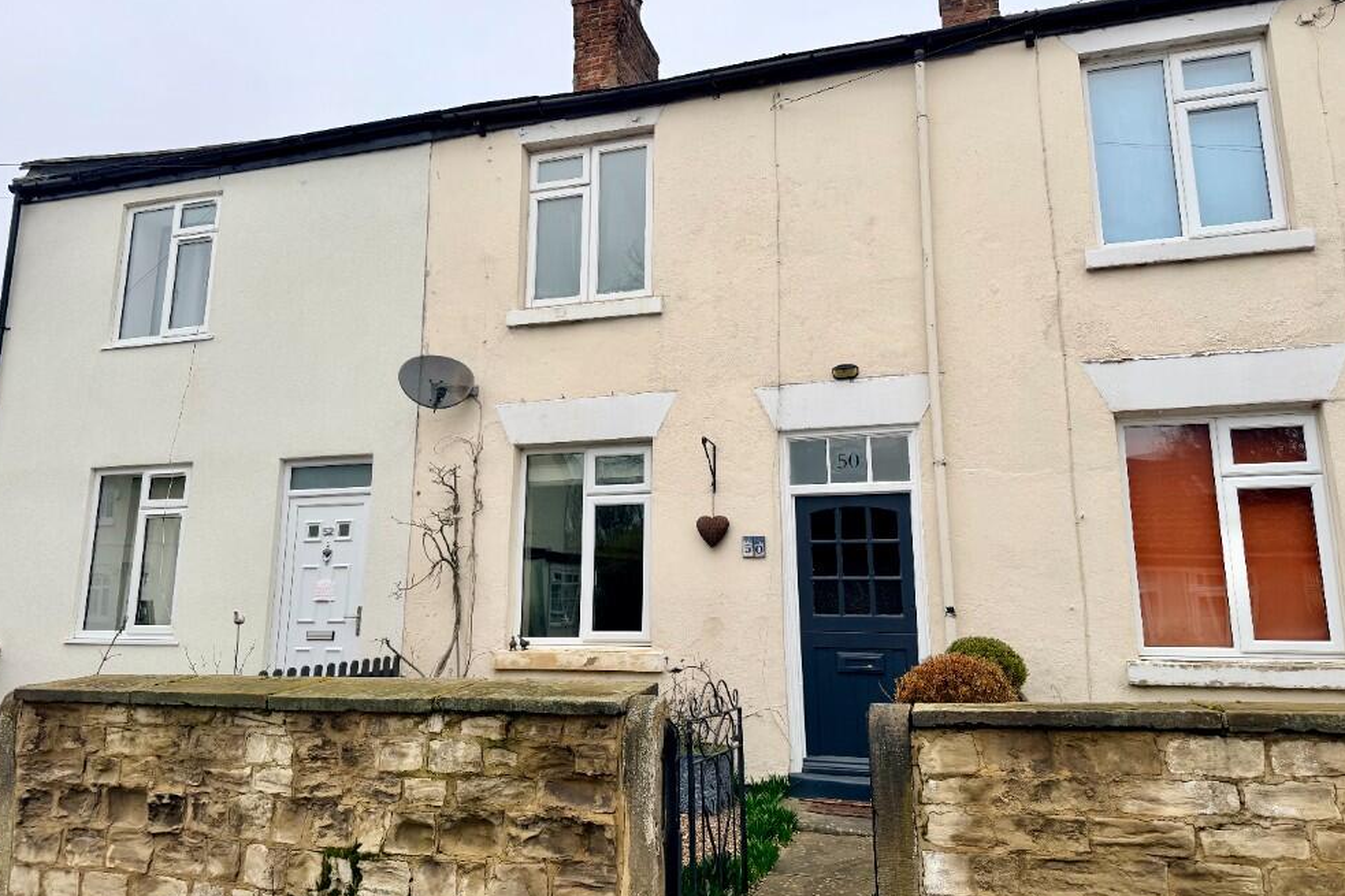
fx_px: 971
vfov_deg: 49.5
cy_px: 409
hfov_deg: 69.4
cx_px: 660
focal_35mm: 26
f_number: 1.78
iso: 100
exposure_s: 1/121
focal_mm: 6.76
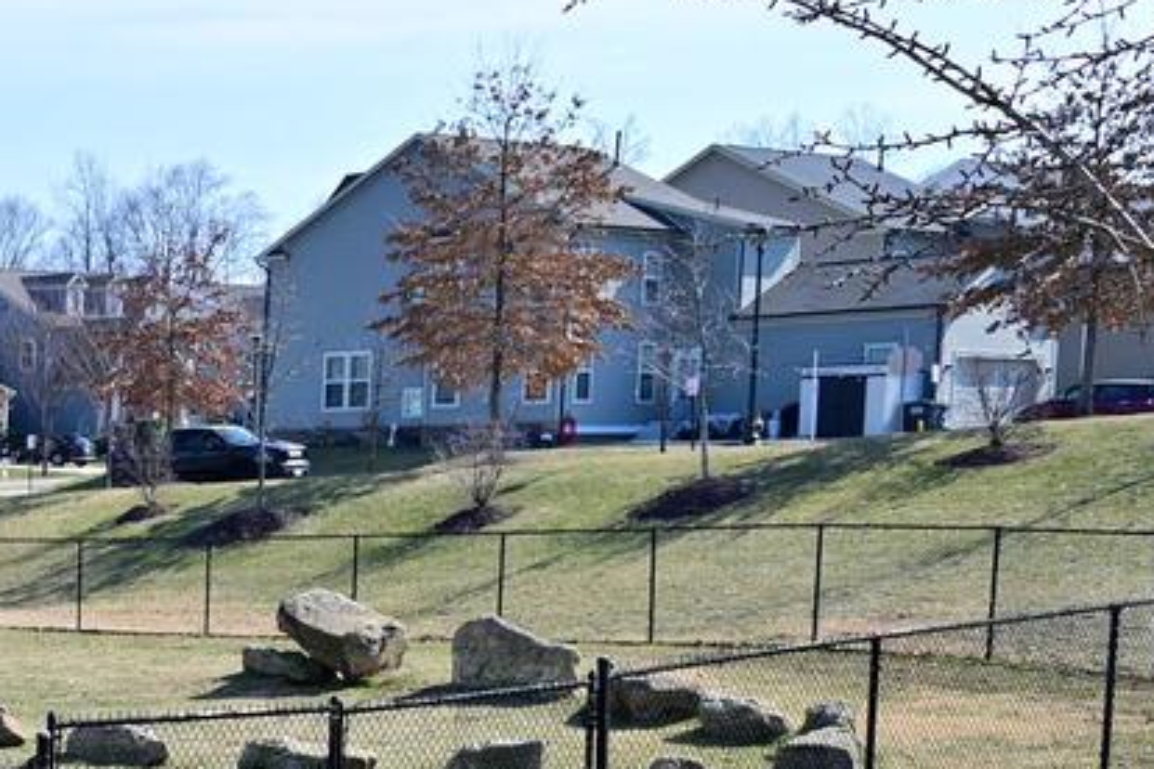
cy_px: 741
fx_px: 2340
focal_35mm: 73
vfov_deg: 18.3
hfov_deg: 20.8
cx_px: -825
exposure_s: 1/800
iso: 100
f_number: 4.5
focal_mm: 21
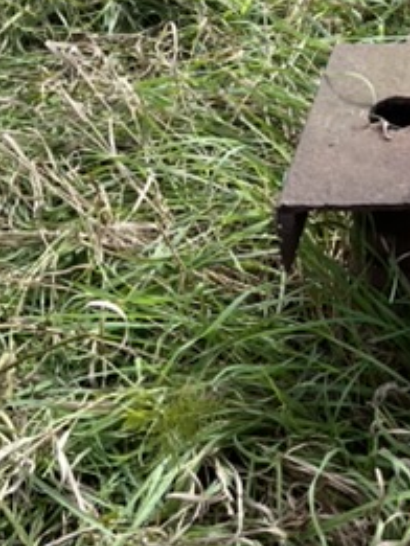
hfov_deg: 14.2
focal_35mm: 102
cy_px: -236
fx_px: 1610
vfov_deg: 17.6
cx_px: 462
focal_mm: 5.1
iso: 50
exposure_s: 1/1802
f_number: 1.6
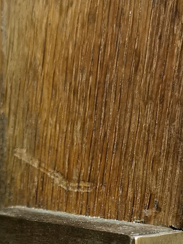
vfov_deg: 19.5
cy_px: 238
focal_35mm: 98
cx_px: 55
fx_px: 690
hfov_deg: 15.1
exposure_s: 1/33.3
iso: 500
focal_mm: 5.56
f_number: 1.6
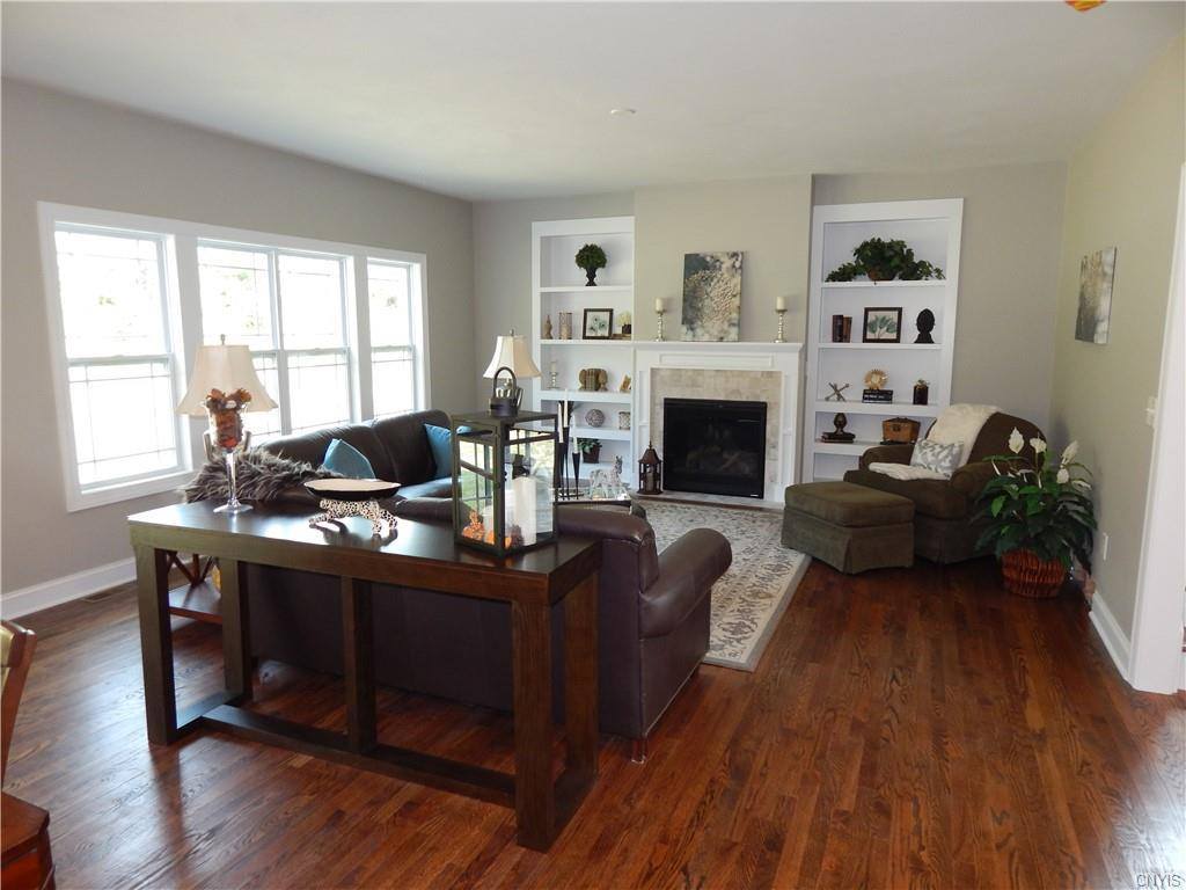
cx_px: 593
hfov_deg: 73.9
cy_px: 445
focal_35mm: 23
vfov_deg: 58.9
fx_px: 788
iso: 200
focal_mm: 4
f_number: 3
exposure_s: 1/30
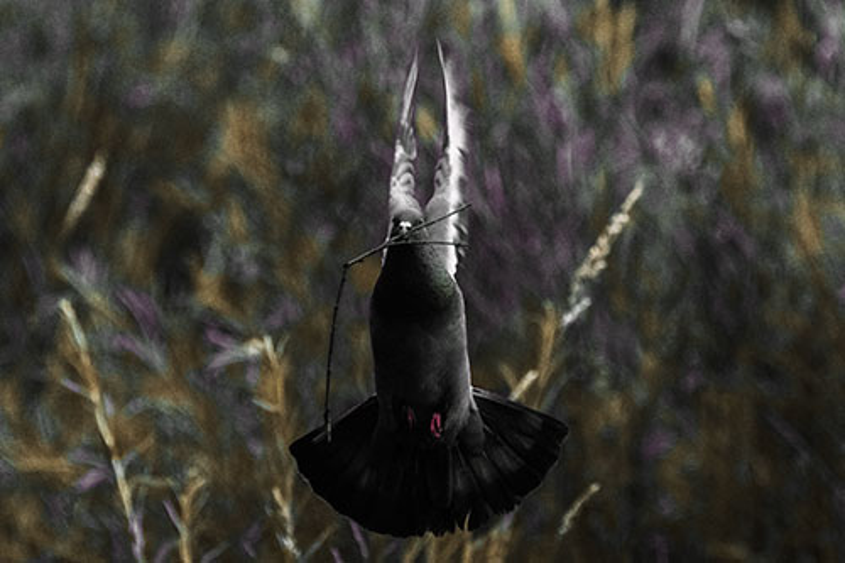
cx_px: 422
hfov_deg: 2.4
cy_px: 282
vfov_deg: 1.6
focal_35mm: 850
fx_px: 19944
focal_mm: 850
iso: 16000
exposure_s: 1/1000
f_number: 12
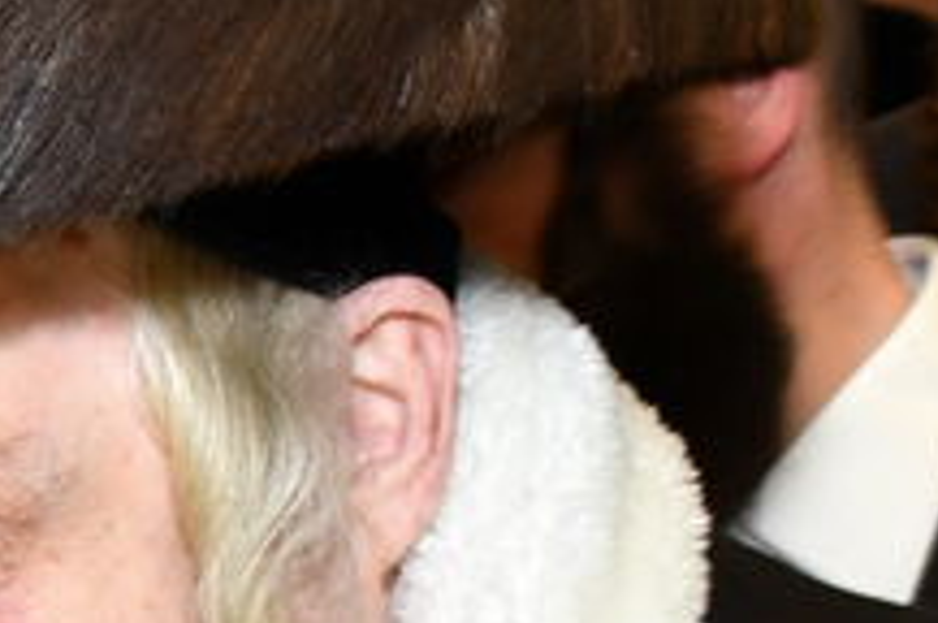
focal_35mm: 181
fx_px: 4709
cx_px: -1340
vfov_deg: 7.6
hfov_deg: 9.9
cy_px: 448
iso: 1250
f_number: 8
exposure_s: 1/60
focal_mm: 28
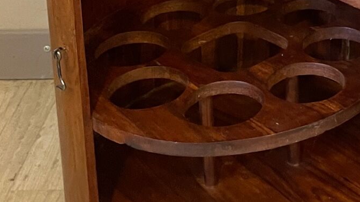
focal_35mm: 85
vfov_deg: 13.4
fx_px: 811
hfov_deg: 23.9
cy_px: -97
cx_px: 358
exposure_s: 1/25
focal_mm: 4.2
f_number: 1.6
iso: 500
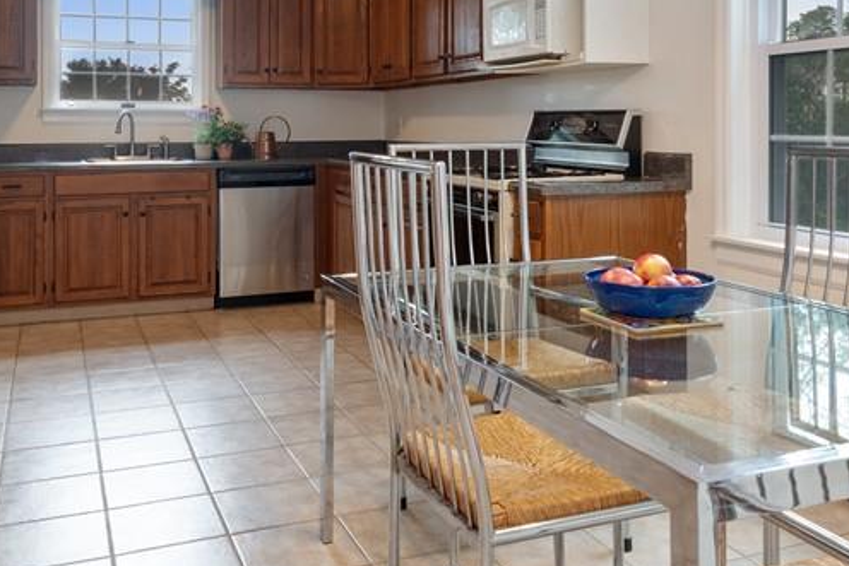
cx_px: 373
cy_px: 193
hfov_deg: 54.3
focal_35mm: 35
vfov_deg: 37.5
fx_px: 826
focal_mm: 16
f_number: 8
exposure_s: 1/13
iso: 200
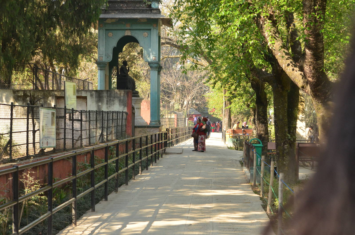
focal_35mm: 82
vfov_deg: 16.5
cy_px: 118
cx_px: 178
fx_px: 812
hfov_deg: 24.7
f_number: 9
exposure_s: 1/500
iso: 1000
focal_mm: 55
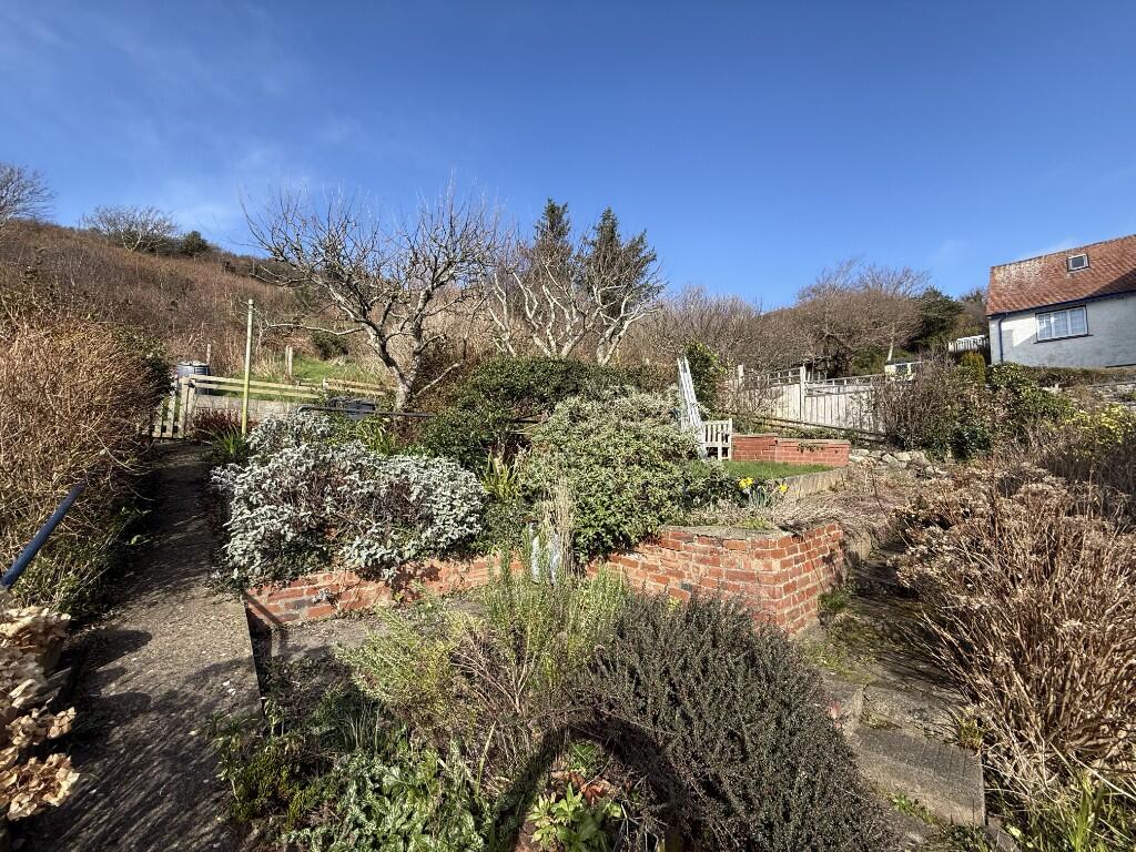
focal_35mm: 14
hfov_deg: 102.1
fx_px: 459
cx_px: 568
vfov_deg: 85.7
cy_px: 426
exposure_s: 1/1068
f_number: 2.2
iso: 50
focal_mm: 2.22
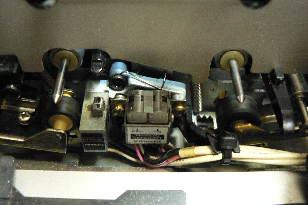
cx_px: 148
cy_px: 97
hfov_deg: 49.5
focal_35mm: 39
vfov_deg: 34.2
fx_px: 334
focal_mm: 6
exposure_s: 1/5
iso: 400
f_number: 2.8
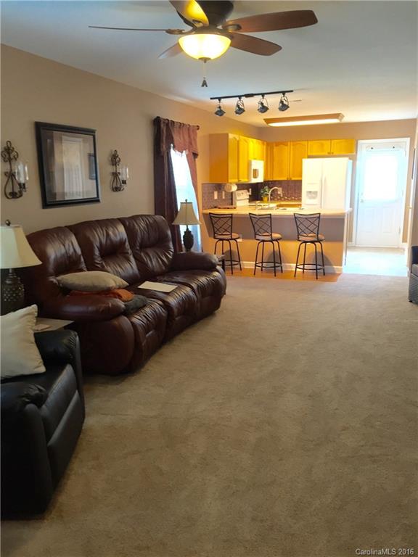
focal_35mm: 29
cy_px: 278
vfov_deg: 61.7
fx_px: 467
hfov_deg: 48.2
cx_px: 209
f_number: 2.2
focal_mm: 4.15
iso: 125
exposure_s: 1/30
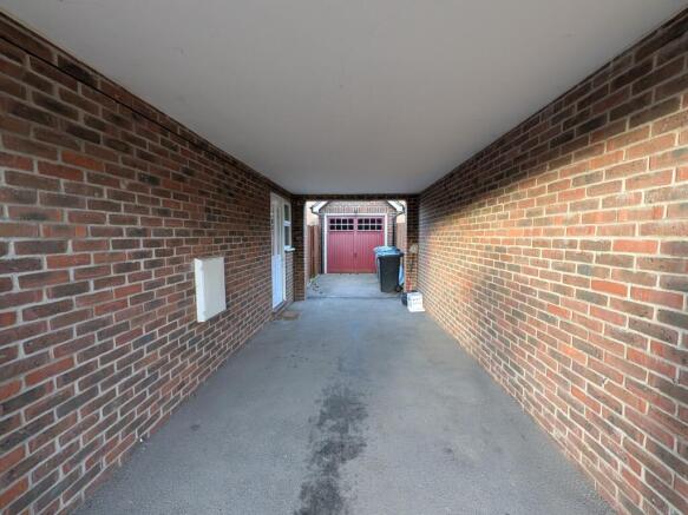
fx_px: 258
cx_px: 344
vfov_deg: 89.9
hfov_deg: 106.2
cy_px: 258
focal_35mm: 13
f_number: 2.2
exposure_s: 1/44.6
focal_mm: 1.54
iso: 307
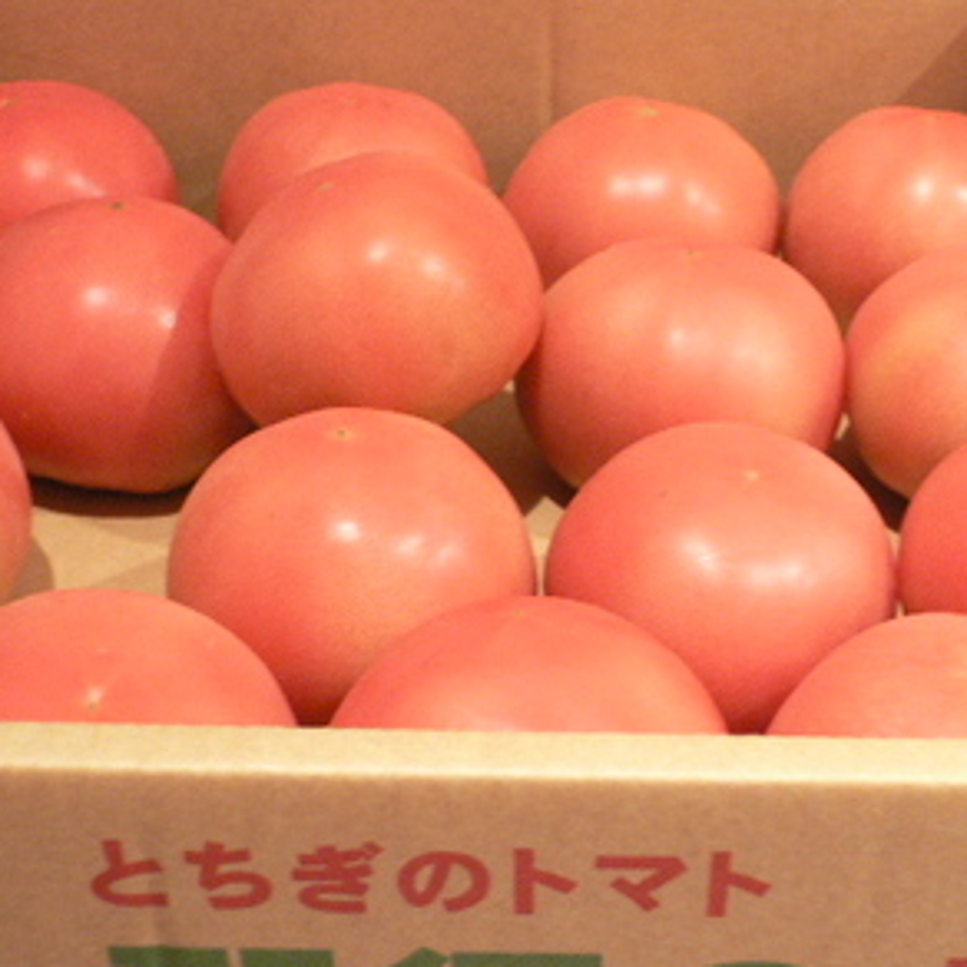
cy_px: 532
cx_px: 652
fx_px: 1675
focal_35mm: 53
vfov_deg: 32.2
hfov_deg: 31.9
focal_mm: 5.8
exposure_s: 1/10
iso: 200
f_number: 2.8
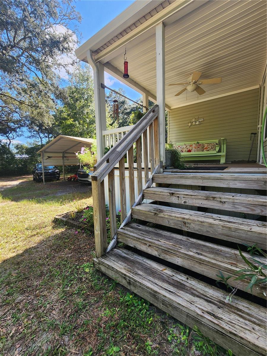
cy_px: 178
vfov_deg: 106.2
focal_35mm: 13
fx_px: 134
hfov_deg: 89.9
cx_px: 134
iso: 50
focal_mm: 2.2
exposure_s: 1/356
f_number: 2.2
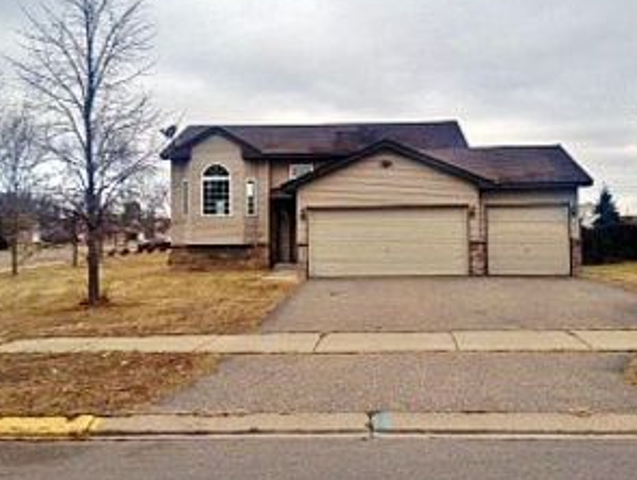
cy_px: 216
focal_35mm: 41
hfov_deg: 45.7
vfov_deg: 35.2
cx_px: 341
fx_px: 755
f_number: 2.4
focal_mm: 4.28
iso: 50
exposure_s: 1/606
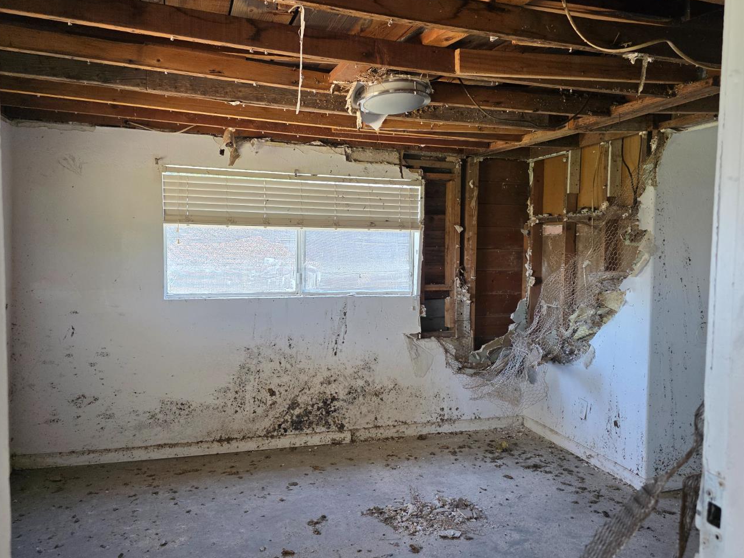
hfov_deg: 65.3
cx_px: 383
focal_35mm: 27
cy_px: 272
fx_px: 580
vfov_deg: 51.3
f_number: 1.7
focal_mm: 6.3
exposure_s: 1/180
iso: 200
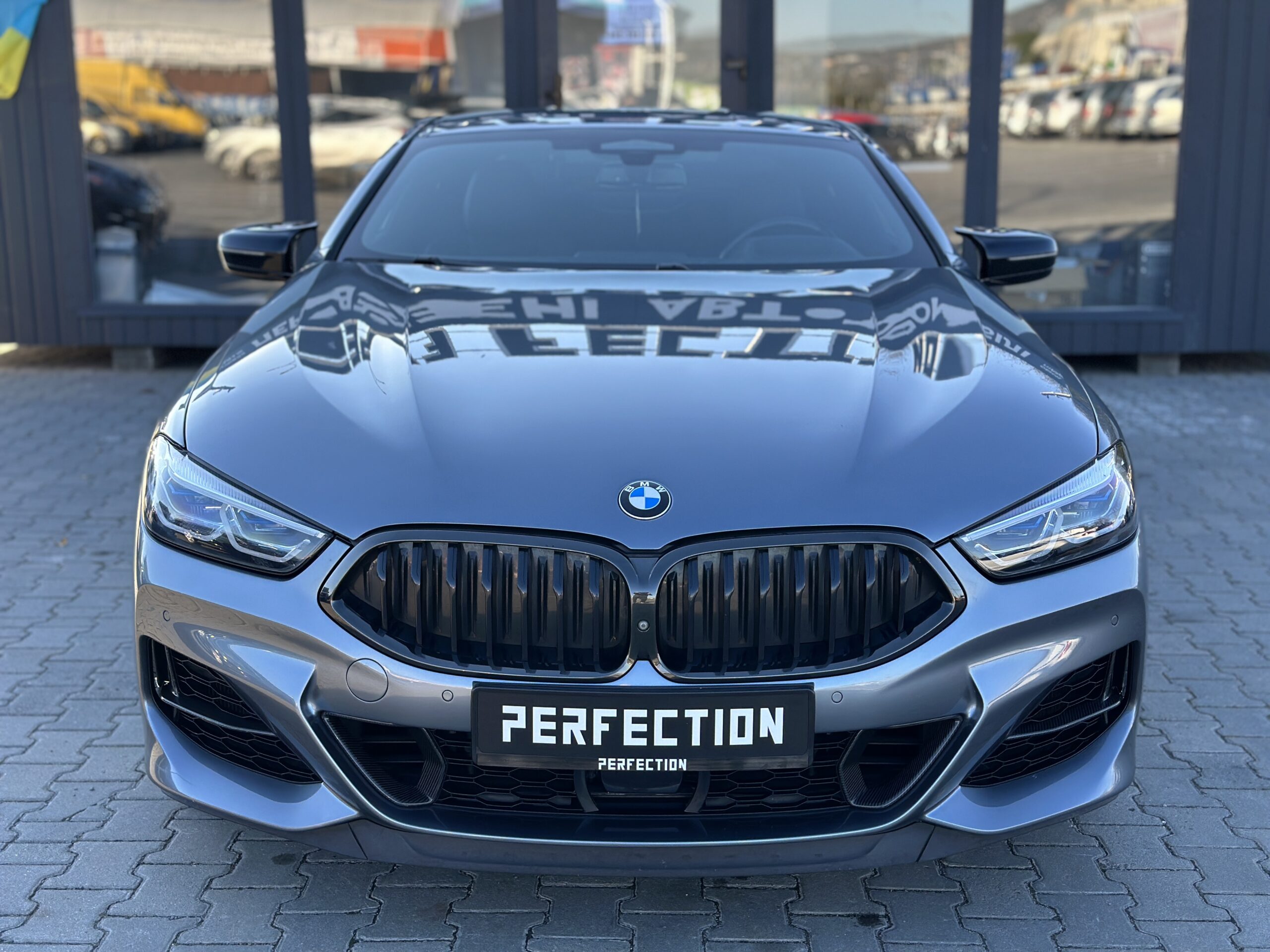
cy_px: 476
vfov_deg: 30.3
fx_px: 1761
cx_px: 635
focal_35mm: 48
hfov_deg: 39.7
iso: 80
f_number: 1.78
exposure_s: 1/803
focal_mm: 6.86
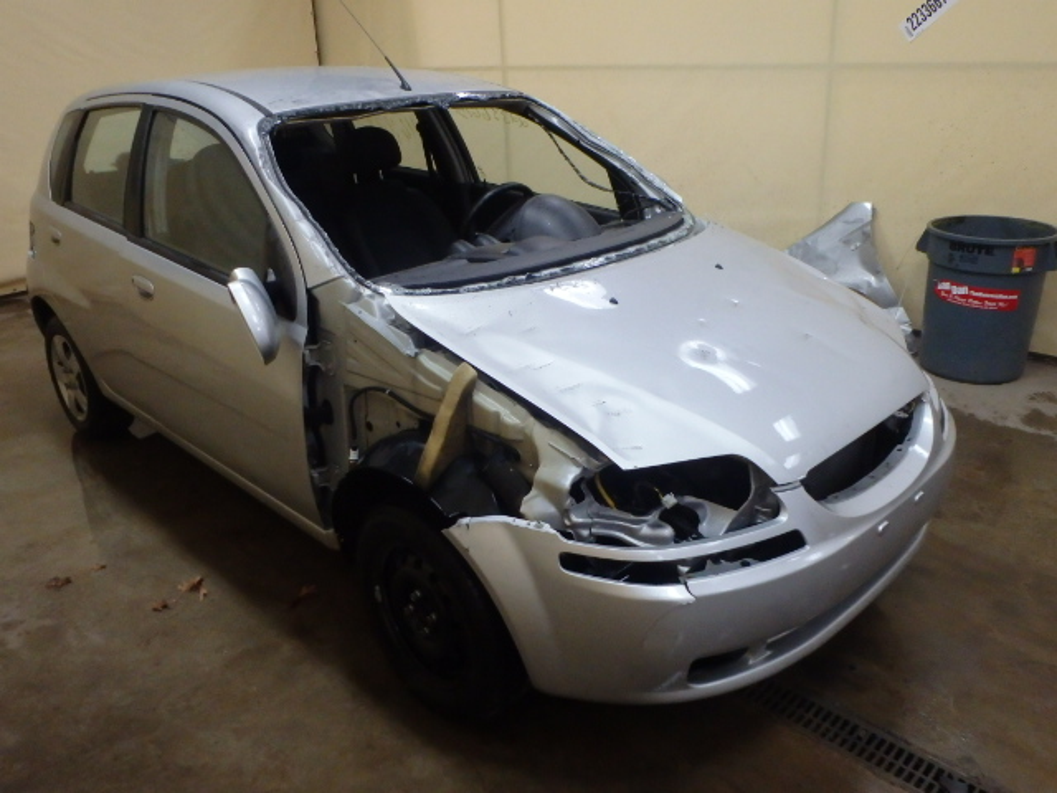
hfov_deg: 63.4
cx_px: 528
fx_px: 855
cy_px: 396
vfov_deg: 49.7
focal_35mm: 28
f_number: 3.9
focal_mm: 5
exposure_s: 1/40
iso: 800
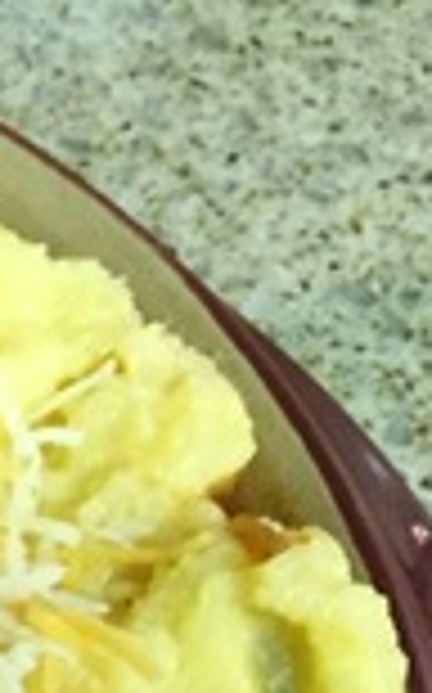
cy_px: 590
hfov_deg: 8.9
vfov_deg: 16.2
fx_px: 2416
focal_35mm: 128
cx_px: -711
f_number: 2.2
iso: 250
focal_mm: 4.15
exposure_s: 1/24
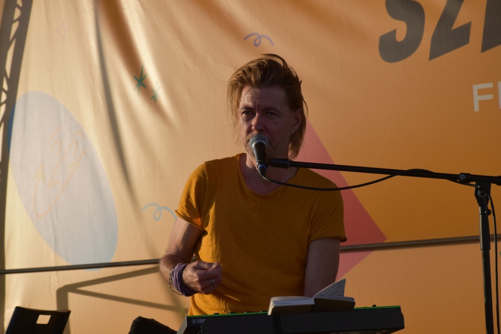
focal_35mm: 142
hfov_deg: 14.4
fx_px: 1983
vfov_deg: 9.6
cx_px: 250
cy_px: 167
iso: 100
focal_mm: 95
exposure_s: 1/250
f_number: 9
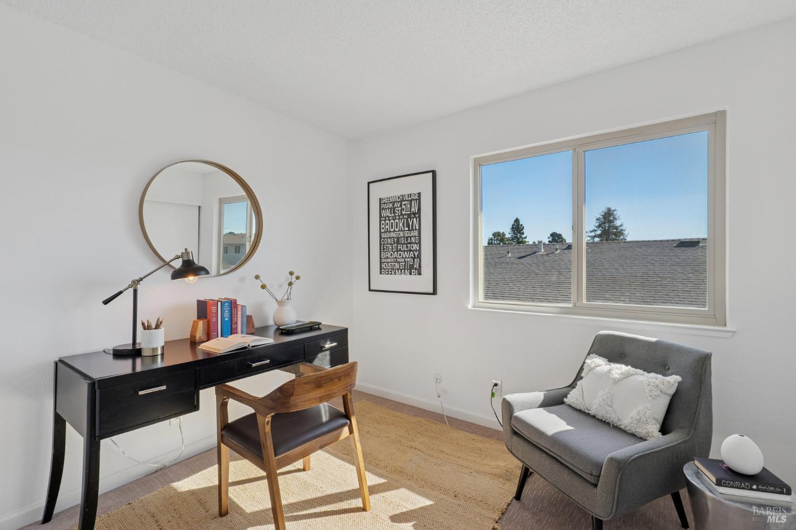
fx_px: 354
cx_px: 398
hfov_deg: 96.8
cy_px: 265
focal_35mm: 16
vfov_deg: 73.7
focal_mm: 16
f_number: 11
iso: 200
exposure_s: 1/30
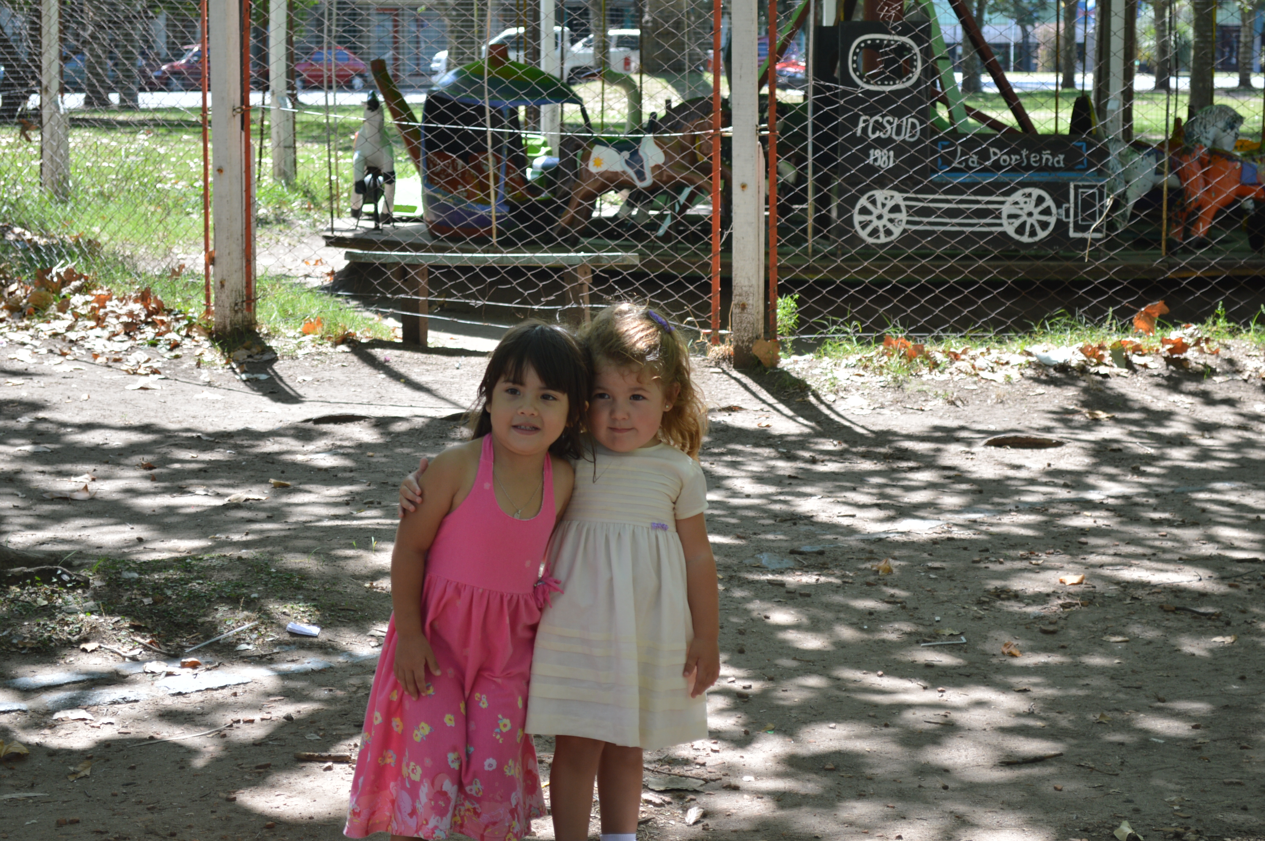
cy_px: 420
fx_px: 2896
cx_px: 632
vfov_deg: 16.5
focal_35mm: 82
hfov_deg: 24.6
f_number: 5.6
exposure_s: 1/125
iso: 110
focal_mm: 55
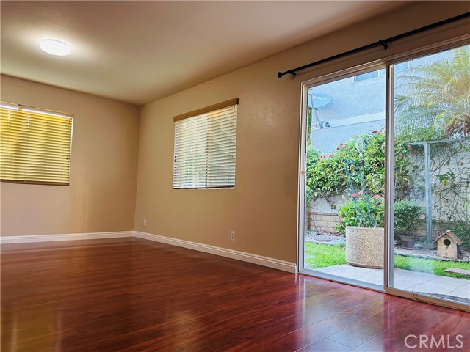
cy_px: 176
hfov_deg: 71.6
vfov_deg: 56.8
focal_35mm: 24
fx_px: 326
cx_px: 235
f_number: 1.78
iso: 125
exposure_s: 1/60
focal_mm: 6.86
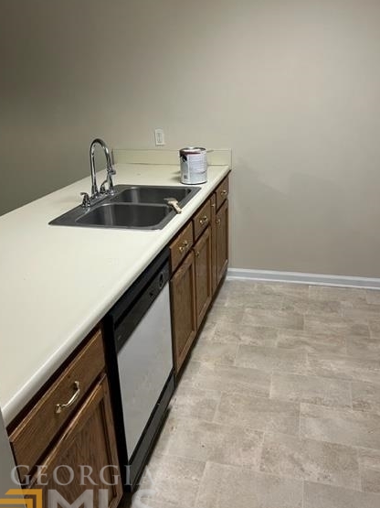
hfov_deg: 46.8
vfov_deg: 60.0
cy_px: 258
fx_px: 439
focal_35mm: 30
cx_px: 192
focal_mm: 5.7
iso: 125
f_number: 1.5
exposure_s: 1/60
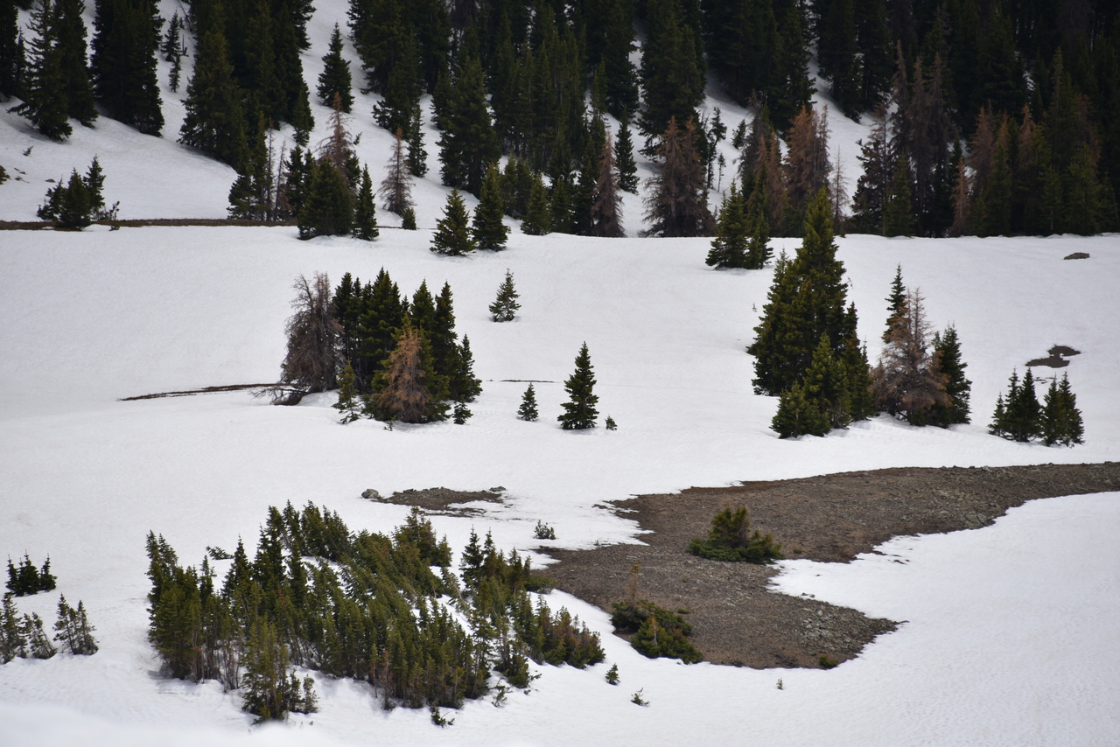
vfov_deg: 4.6
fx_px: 9335
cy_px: 374
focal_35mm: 300
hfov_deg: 6.9
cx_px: 560
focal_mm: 300
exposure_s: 1/640
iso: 100
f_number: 8
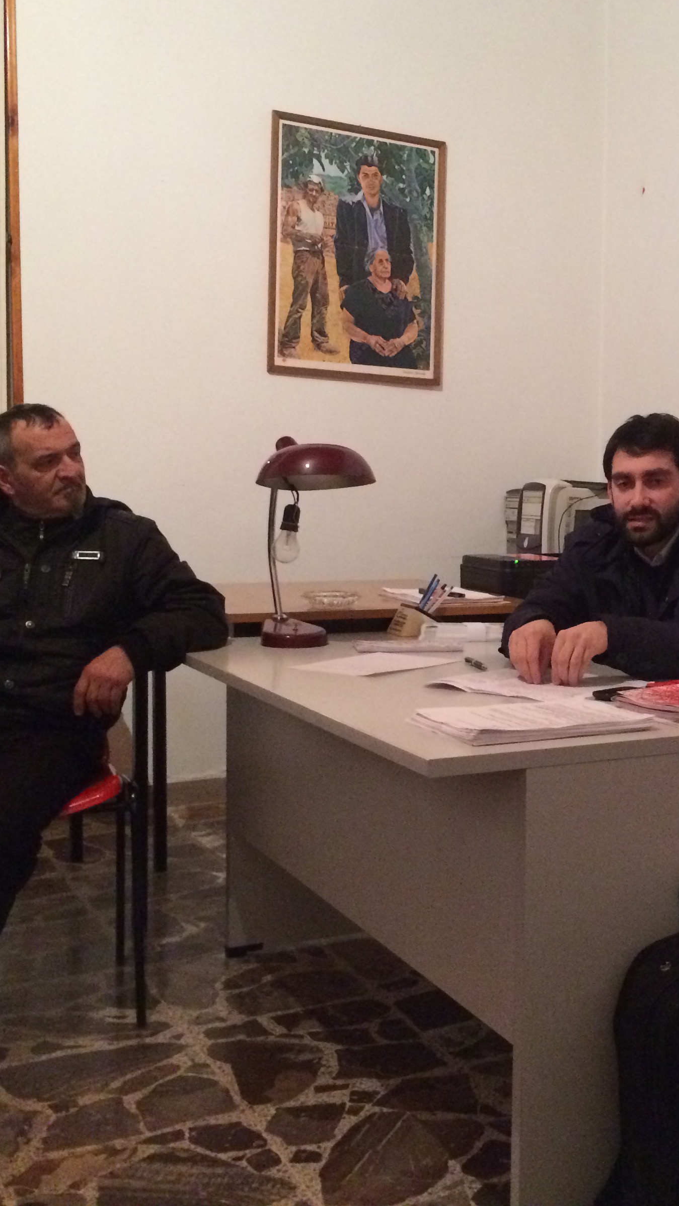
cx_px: 564
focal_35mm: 43
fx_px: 1376
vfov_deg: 47.4
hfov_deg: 27.1
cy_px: 592
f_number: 2.2
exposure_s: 1/17
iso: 400
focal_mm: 4.15
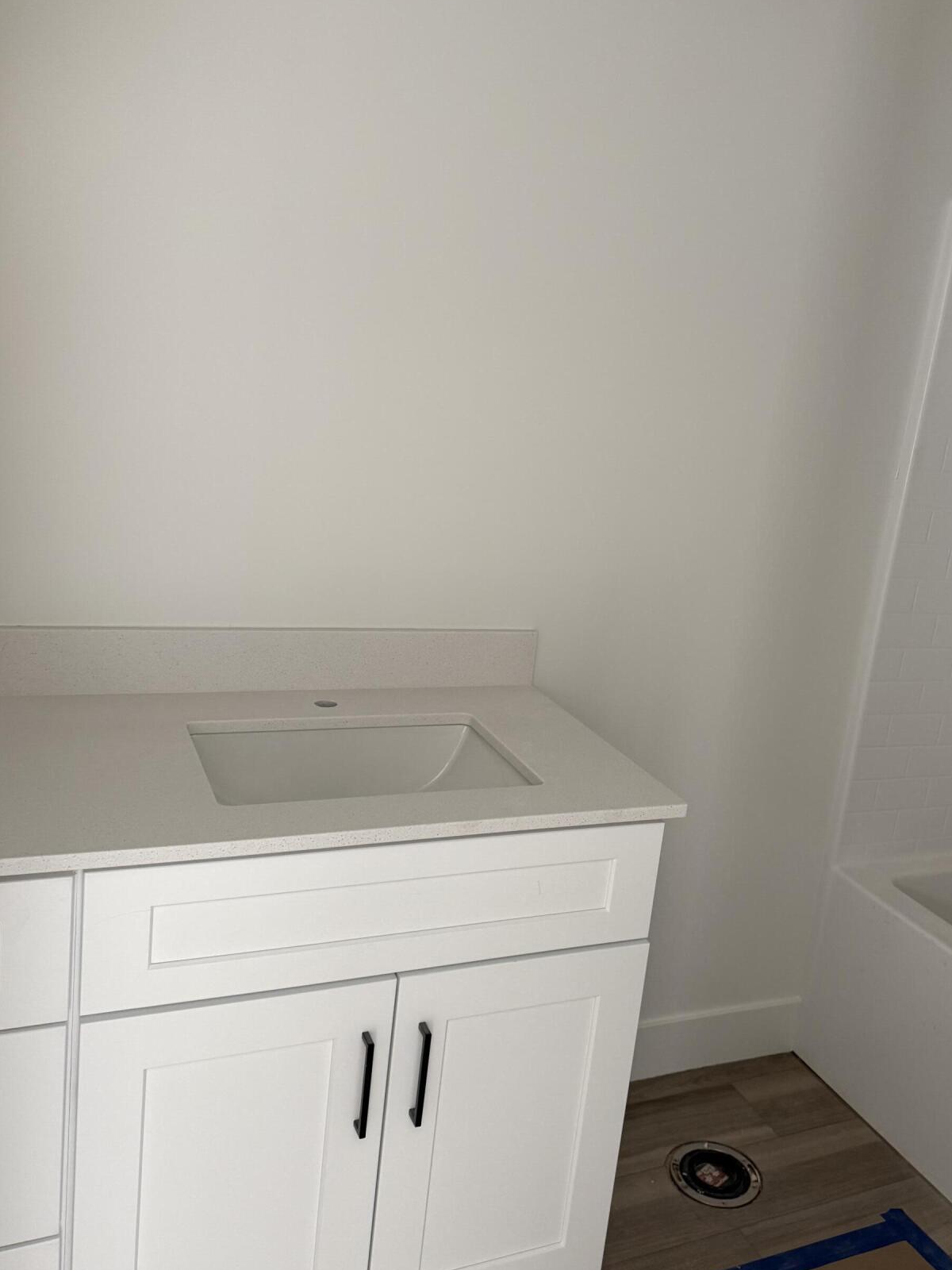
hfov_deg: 46.5
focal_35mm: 30
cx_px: 582
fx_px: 1100
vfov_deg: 60.0
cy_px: 620
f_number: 1.78
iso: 200
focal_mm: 6.76
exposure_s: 1/60
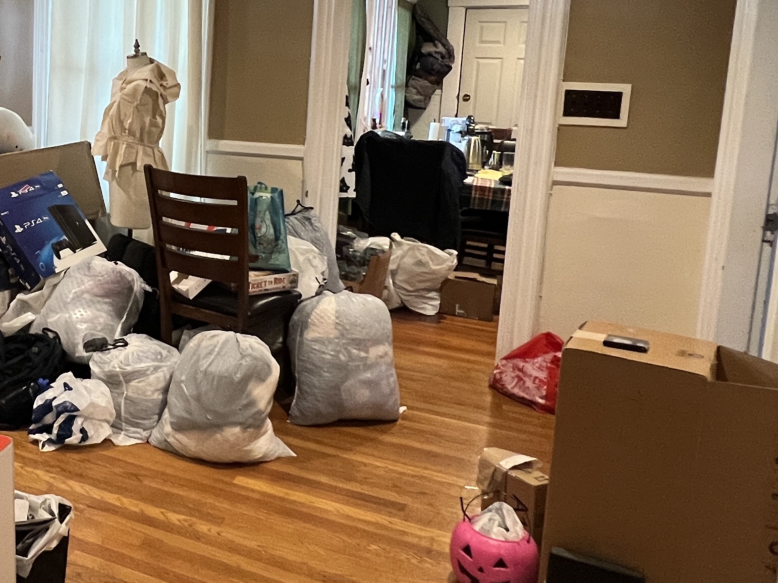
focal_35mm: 34
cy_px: 174
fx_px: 764
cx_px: 61
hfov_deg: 47.7
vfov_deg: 41.0
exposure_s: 1/60
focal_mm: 1.57
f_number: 1.8
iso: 400
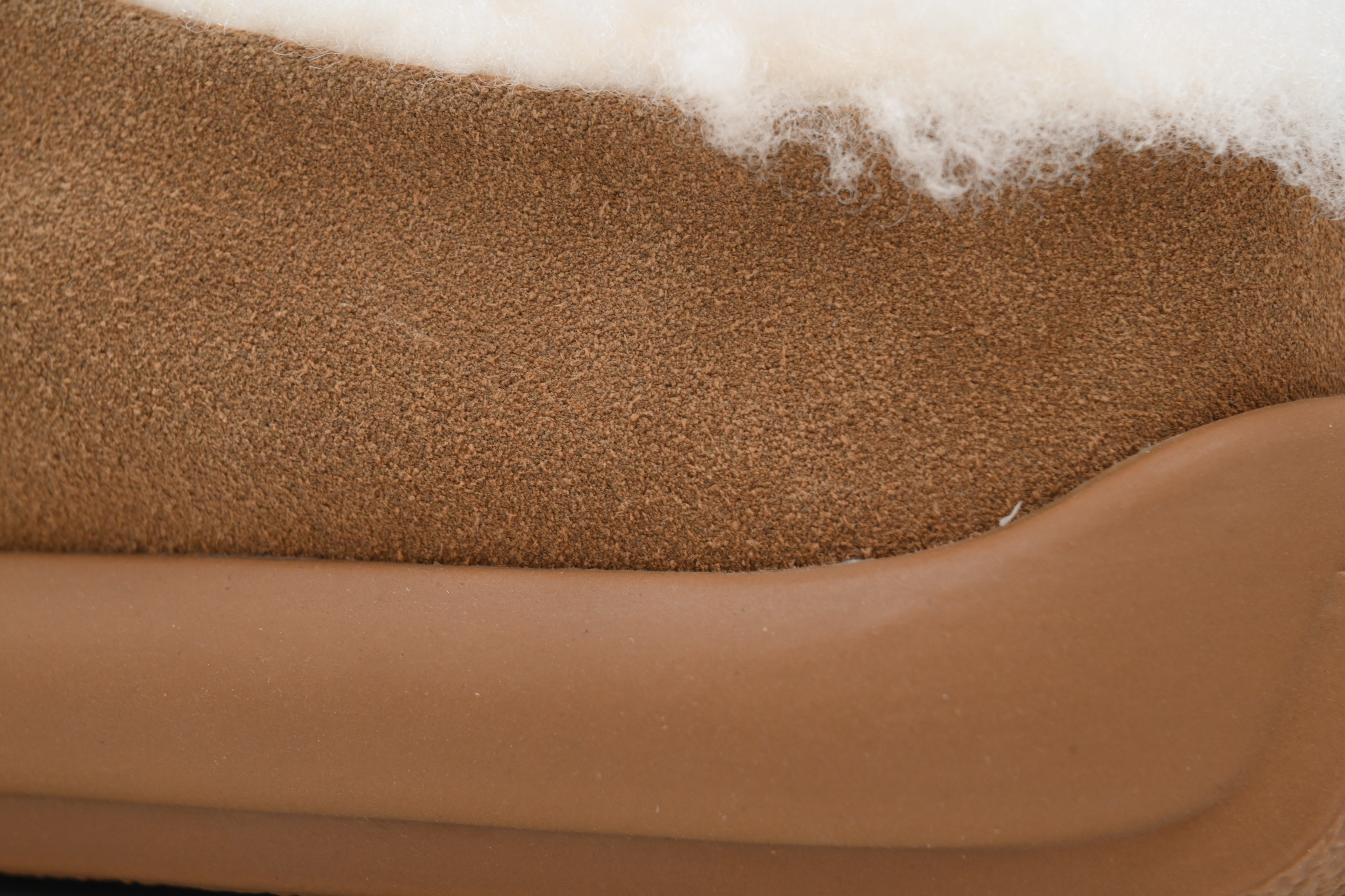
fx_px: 4968
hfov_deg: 15.4
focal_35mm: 133
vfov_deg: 10.3
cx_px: 616
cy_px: 415
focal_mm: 120
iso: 800
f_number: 13
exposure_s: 1/125
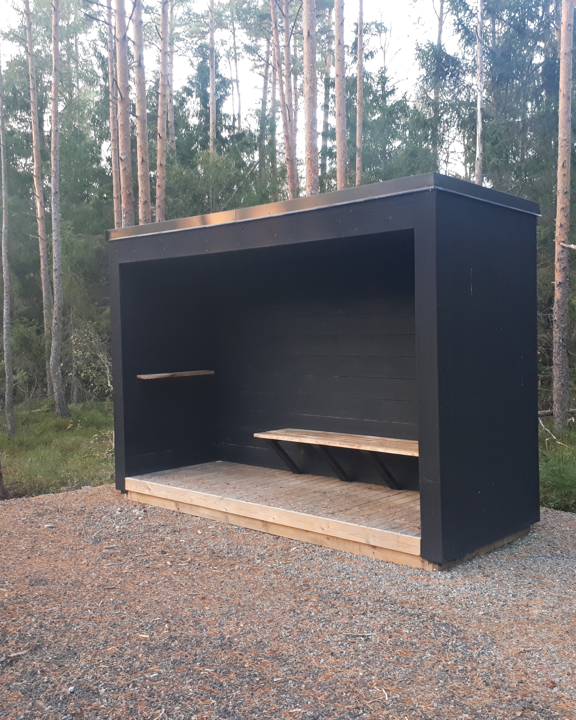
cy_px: 359
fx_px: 767
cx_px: 292
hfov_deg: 41.2
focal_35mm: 36
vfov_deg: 50.3
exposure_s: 1/33
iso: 160
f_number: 1.9
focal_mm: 3.6
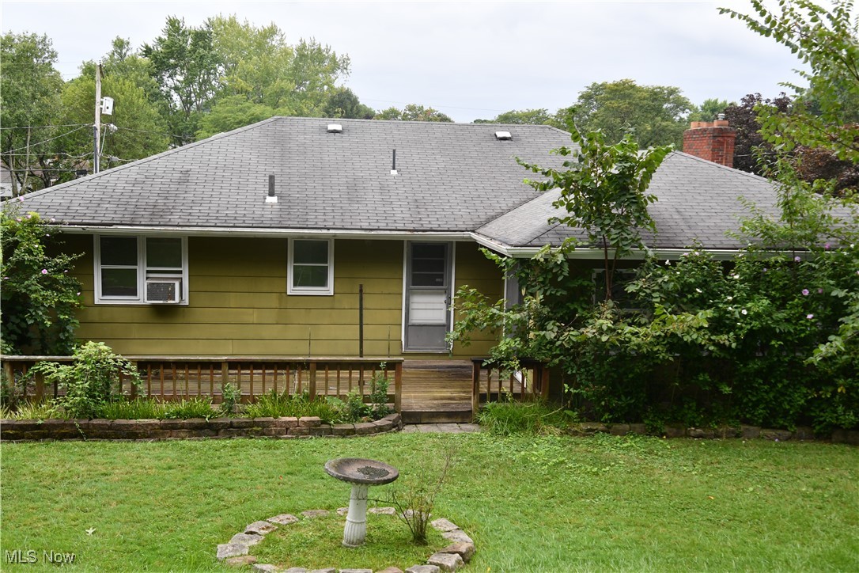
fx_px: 954
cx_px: 430
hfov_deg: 48.5
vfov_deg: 33.4
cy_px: 286
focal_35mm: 40
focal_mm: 27
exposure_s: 1/250
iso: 250
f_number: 5.6
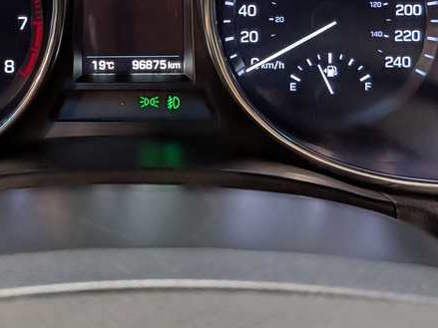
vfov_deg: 24.6
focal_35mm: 56
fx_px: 708
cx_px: 134
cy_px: -15
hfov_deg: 33.9
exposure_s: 1/50
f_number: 1.7
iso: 97
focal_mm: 4.53
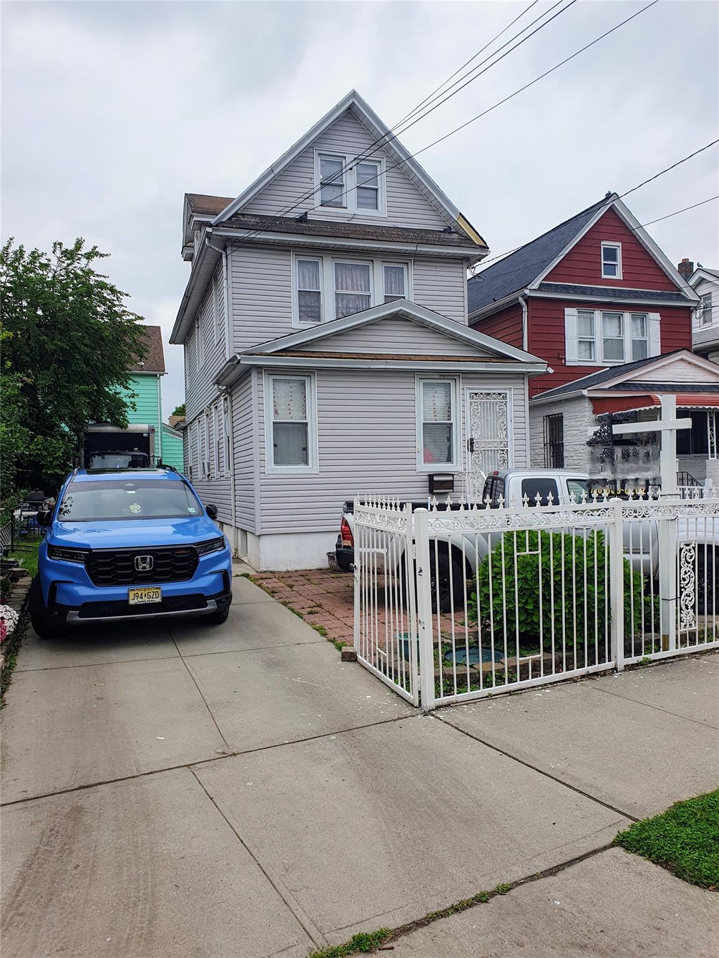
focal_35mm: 26
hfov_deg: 53.1
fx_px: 720
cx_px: 360
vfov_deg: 67.3
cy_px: 479
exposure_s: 1/696
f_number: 2.4
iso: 50
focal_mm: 4.32
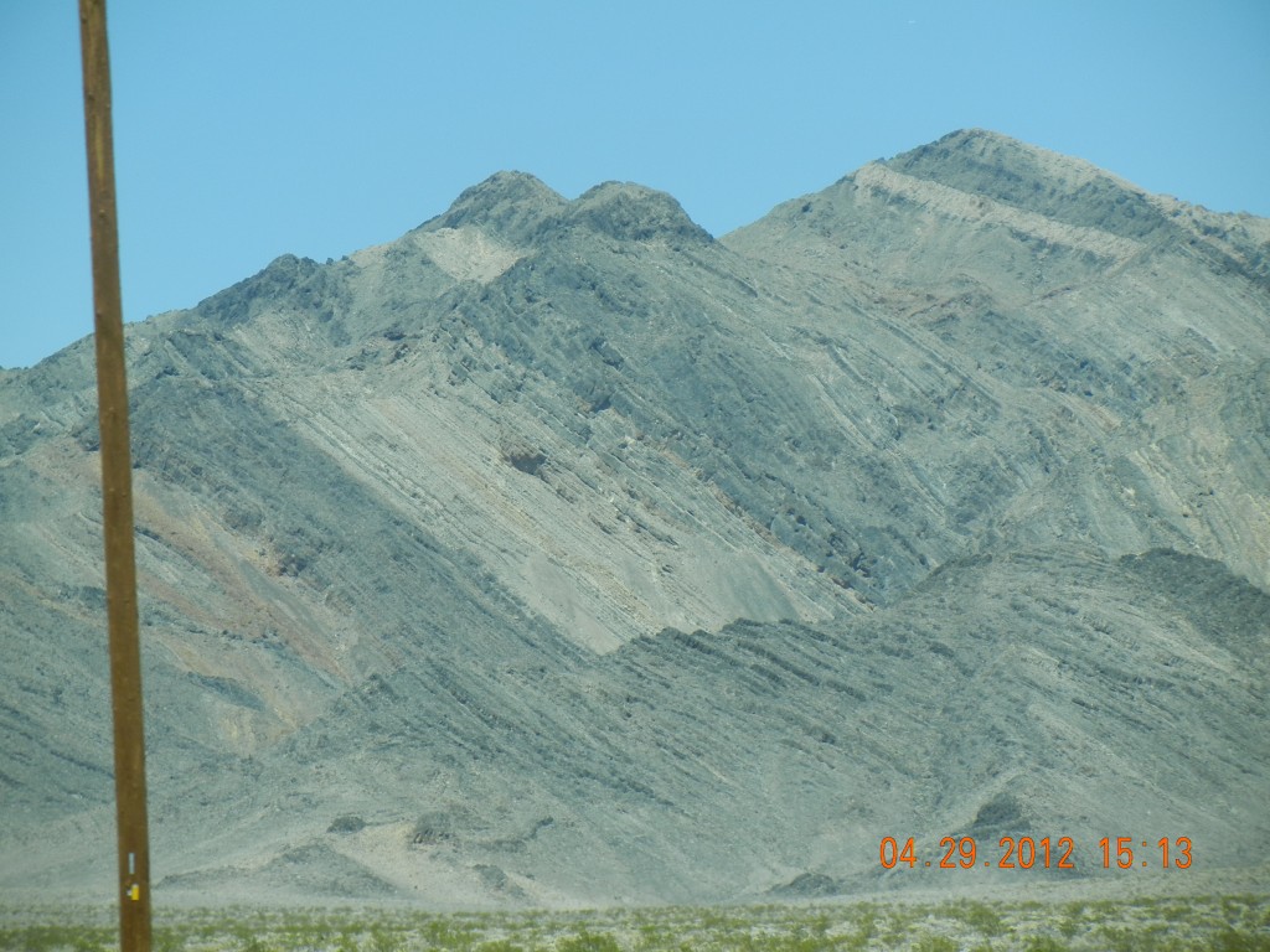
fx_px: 7338
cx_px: 635
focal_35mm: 200
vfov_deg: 7.4
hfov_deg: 9.9
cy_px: 476
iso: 160
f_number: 4.7
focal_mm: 36
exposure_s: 1/708
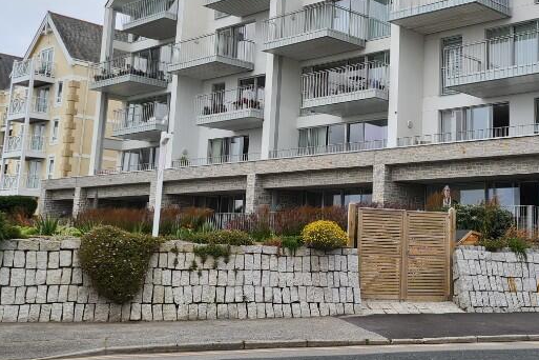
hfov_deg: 36.1
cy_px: 120
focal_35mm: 54
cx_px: 399
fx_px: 808
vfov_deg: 24.9
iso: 50
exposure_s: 1/2336
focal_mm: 5.4
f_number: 1.8
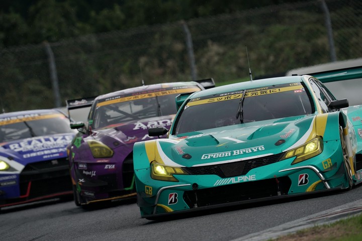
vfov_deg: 2.8
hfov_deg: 4.2
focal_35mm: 489
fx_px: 4917
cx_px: 181
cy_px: 120
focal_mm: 489
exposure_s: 1/500
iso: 200
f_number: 8
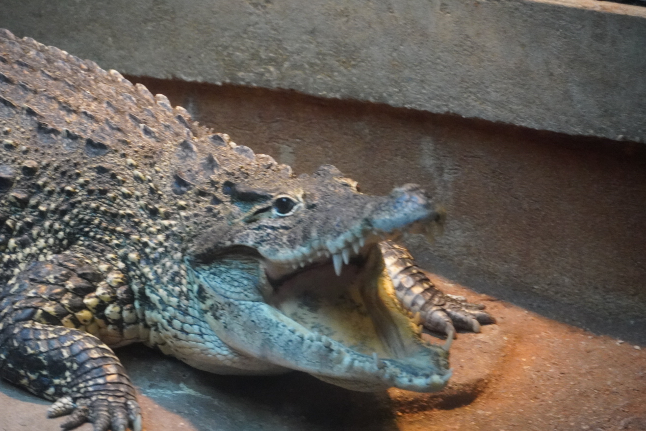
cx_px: 302
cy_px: 240
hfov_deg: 8.3
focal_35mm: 249
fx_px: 4461
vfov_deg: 5.5
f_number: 5.6
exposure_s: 1/250
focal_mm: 135
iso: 6400
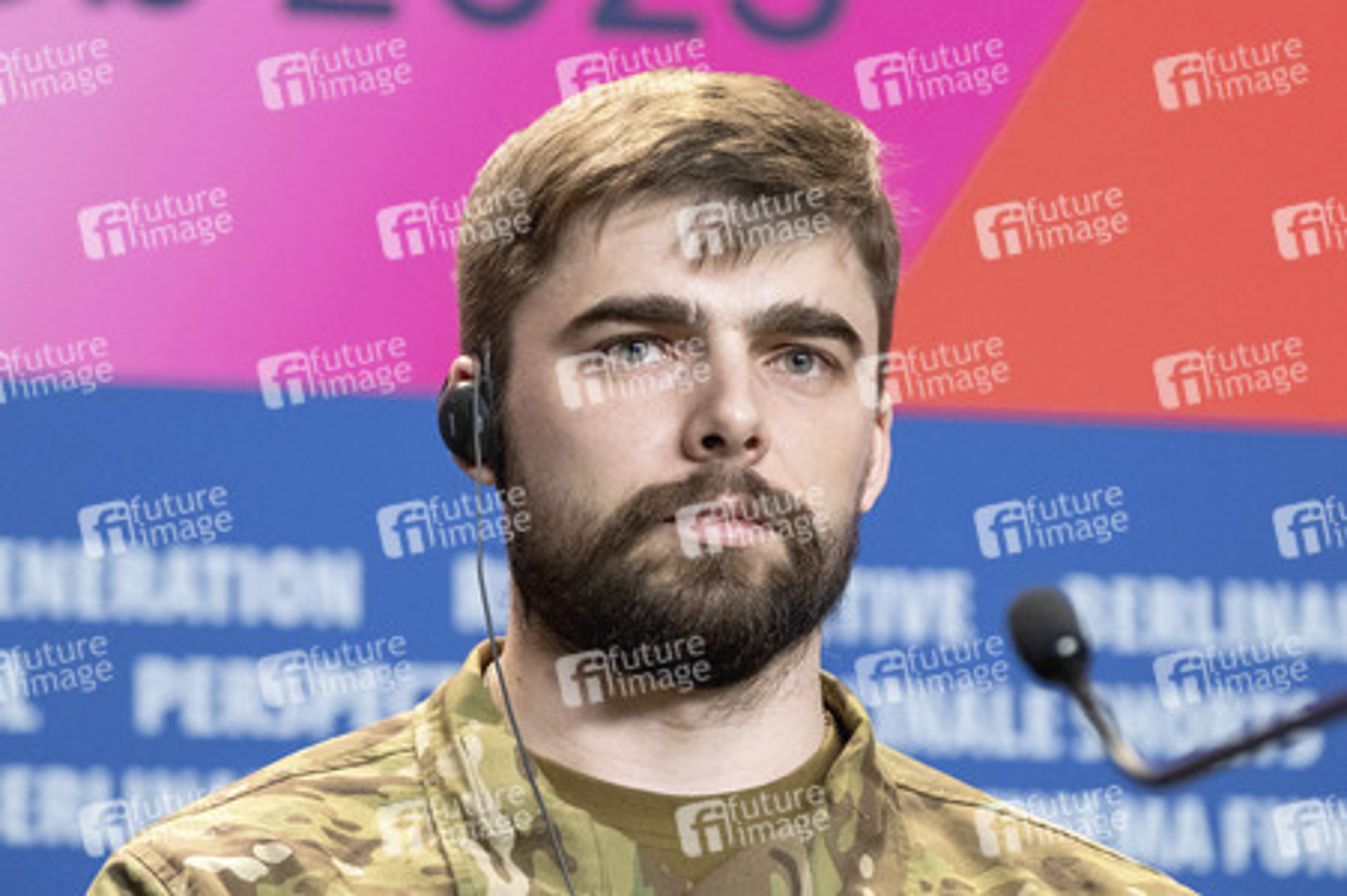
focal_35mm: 126
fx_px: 4711
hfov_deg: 16.3
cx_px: 674
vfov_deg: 10.9
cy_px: 448
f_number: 2.8
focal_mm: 83.8
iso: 2500
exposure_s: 1/350
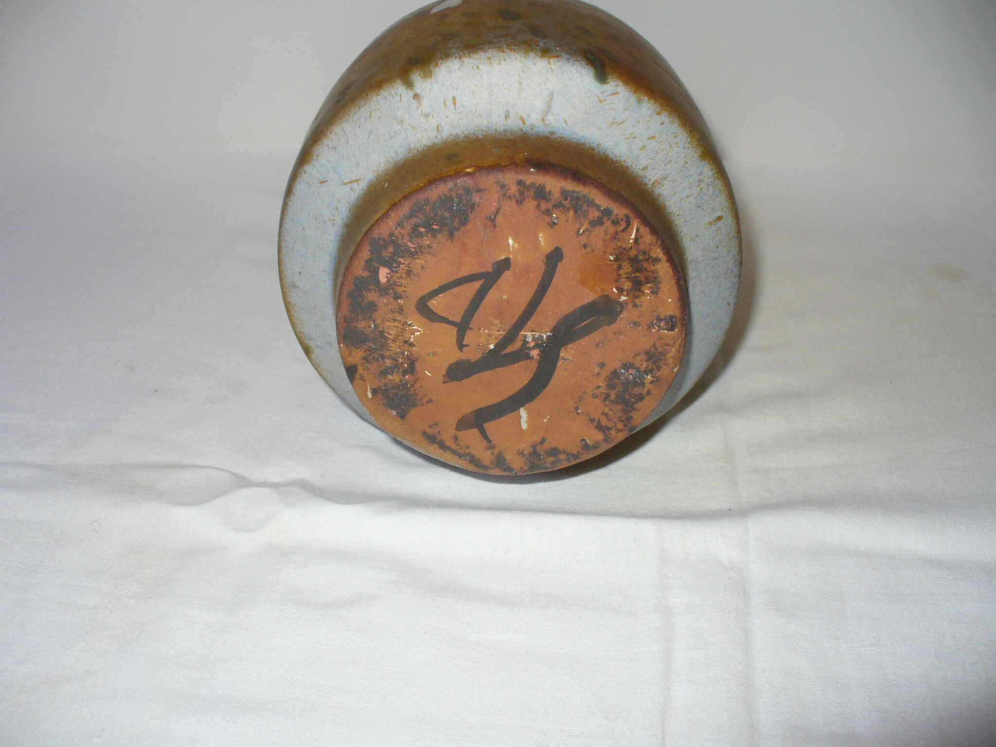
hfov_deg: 50.1
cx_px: 498
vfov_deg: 38.7
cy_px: 374
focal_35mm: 37
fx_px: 1065
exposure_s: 1/30
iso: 100
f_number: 2.8
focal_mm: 6.1
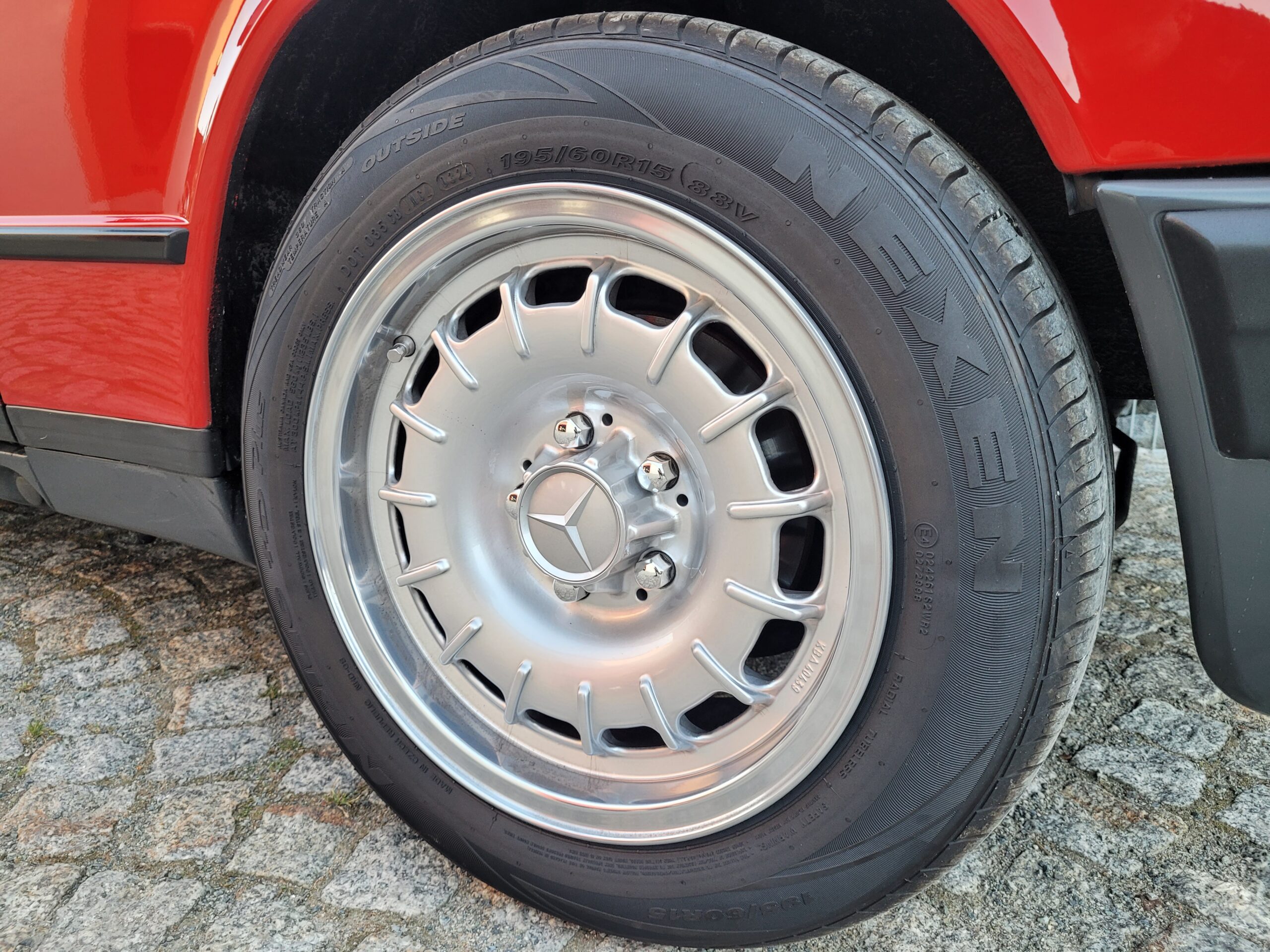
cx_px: 635
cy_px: 476
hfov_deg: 67.3
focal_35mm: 26
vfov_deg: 53.1
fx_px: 954
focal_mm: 5.4
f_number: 1.8
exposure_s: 1/100
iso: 200
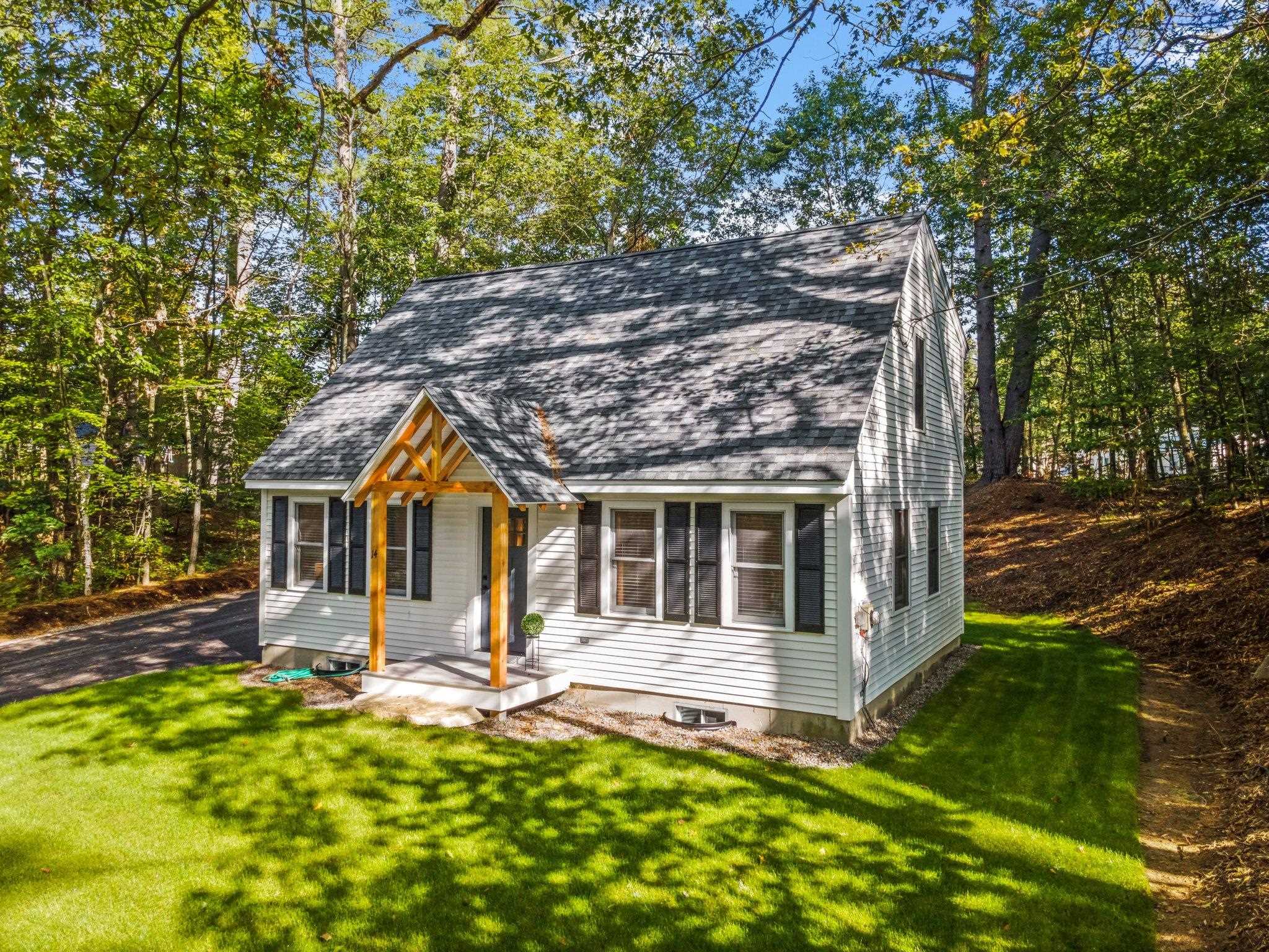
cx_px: 634
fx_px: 880
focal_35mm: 24
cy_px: 476
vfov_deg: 56.8
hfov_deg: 71.6
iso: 100
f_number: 2.8
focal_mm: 4.5
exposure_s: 1/125
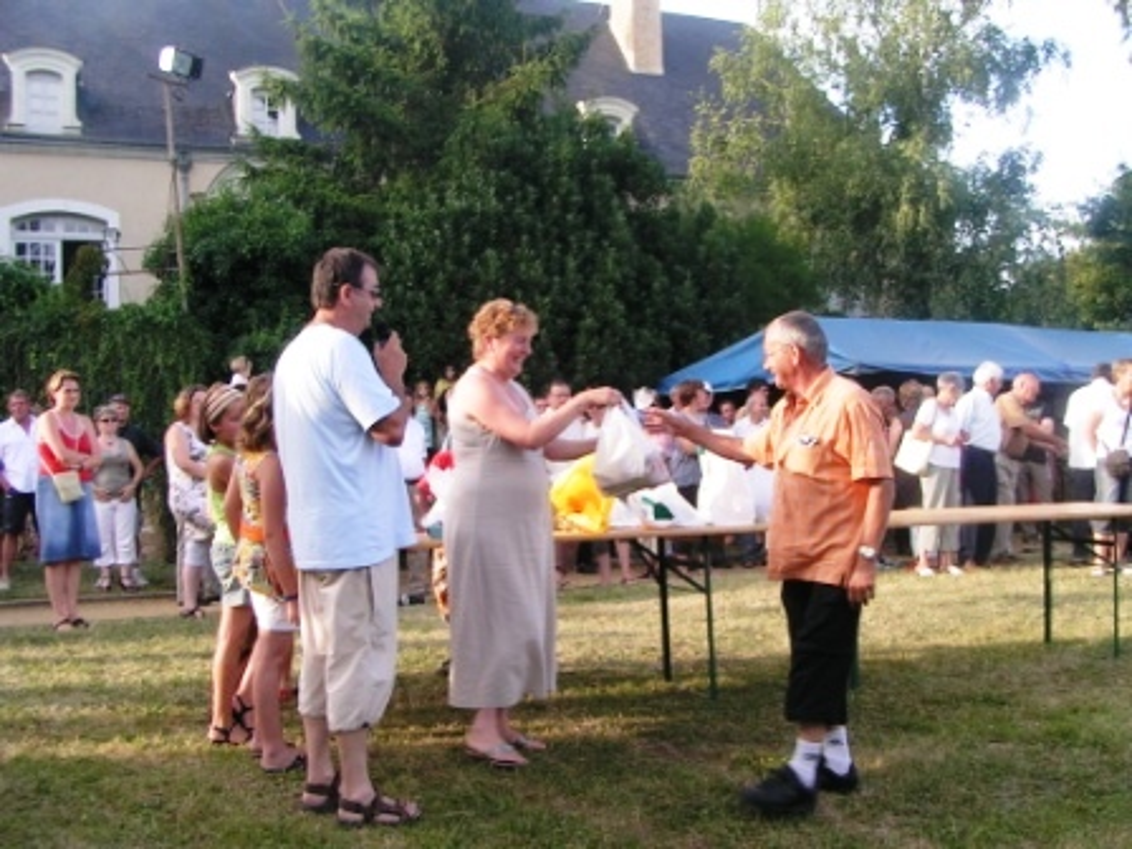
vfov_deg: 37.7
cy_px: 424
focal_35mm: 38
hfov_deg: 49.0
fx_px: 1243
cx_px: 566
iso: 50
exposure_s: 1/60
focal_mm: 5.8
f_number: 5.6
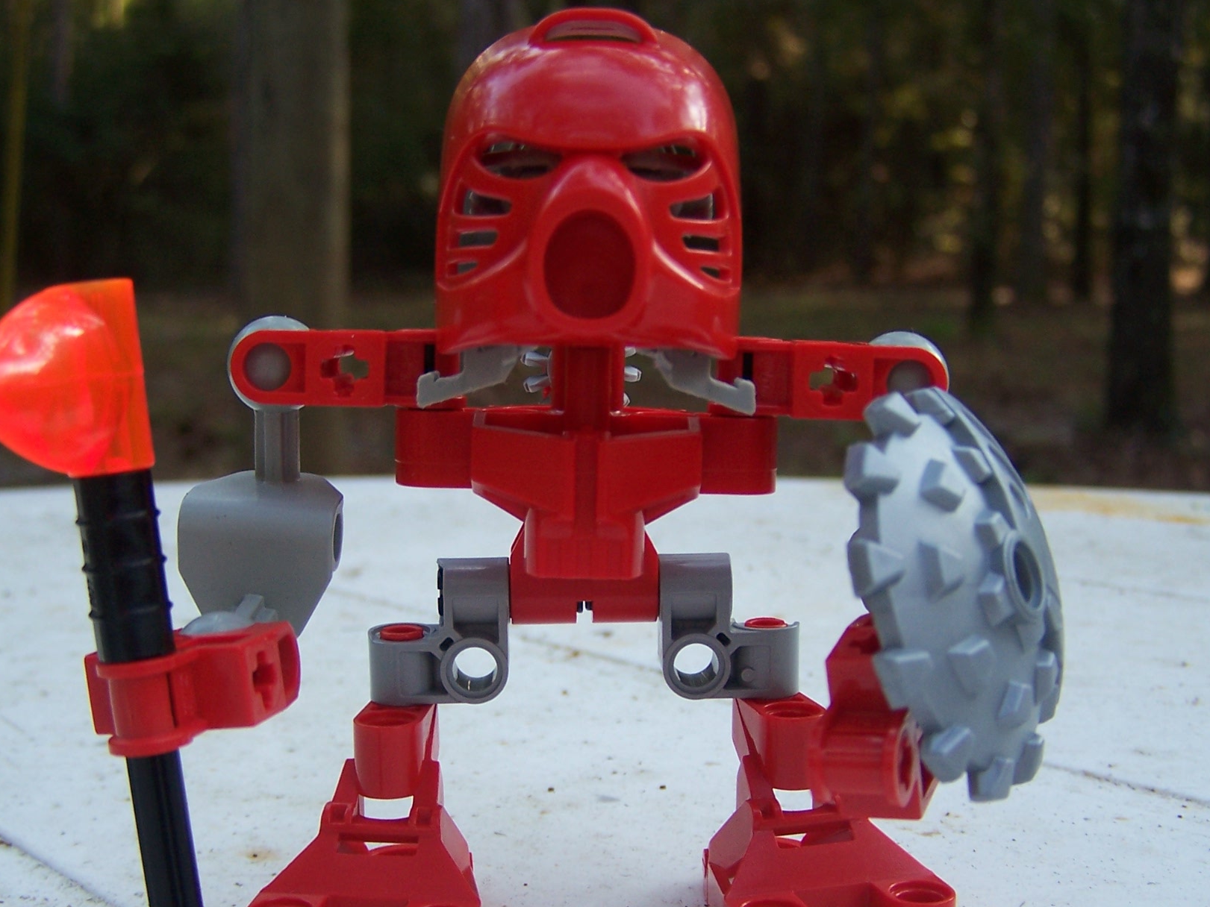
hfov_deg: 39.6
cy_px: 531
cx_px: 566
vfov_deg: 30.2
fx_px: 1678
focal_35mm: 48
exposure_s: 1/125
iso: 80
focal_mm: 6.3
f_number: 2.8
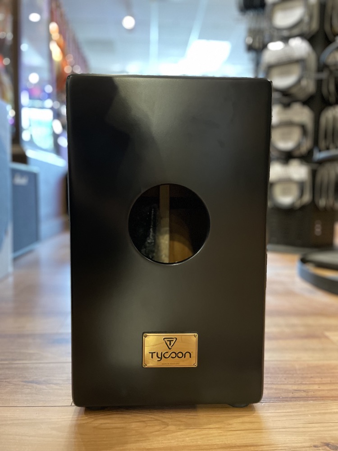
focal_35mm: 26
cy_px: 226
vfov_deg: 67.3
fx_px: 338
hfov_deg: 53.1
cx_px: 169
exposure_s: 1/40
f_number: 1.6
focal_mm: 4.2
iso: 500
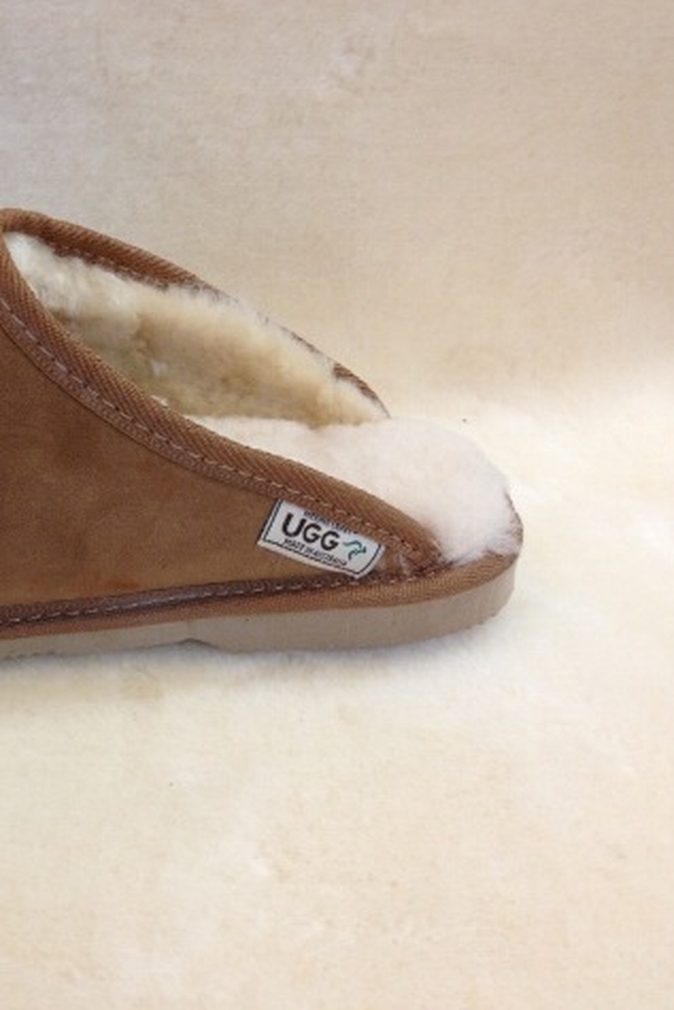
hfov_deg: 26.2
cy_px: 502
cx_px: 17
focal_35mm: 49
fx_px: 1375
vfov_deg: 40.3
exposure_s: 1/20
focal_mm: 4.28
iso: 80
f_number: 2.4
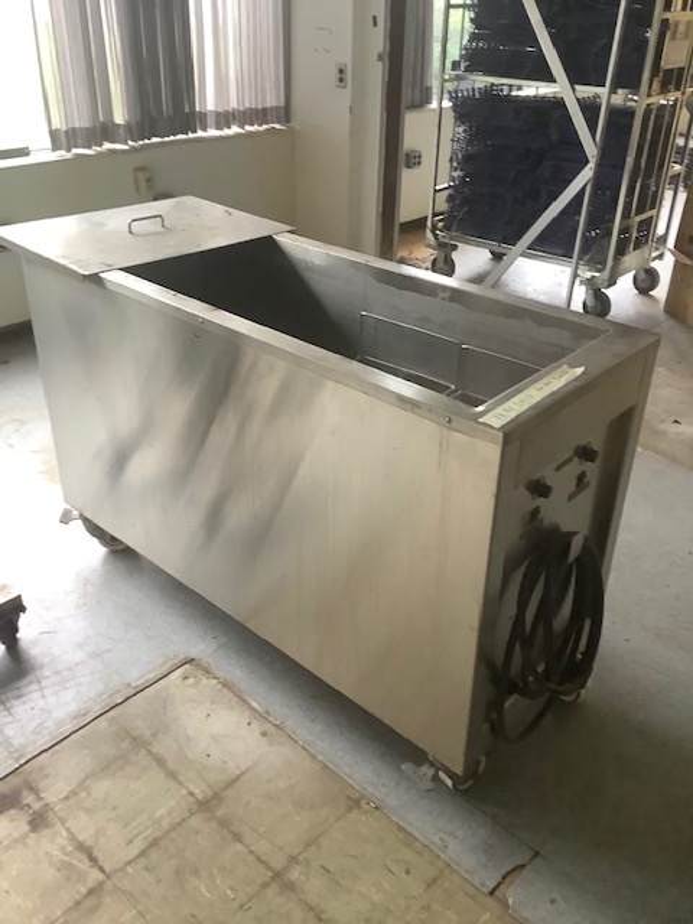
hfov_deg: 45.4
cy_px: 462
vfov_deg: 58.4
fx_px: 827
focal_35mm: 31
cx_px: 346
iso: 200
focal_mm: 3.3
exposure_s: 1/60
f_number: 2.4
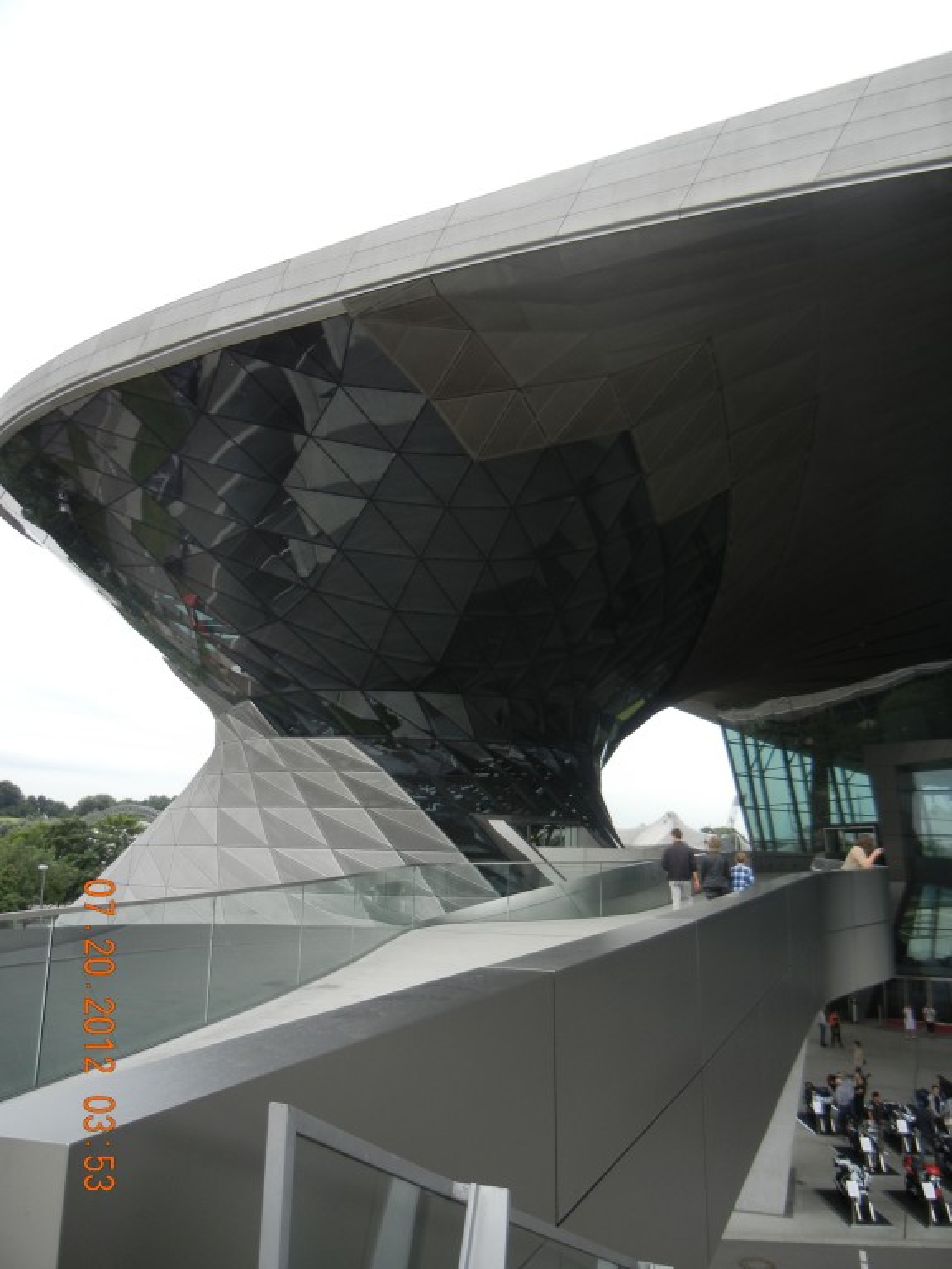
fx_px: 1100
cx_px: 476
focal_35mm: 30
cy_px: 634
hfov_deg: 46.8
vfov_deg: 60.0
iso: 160
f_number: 3.5
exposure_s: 1/635
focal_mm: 5.4
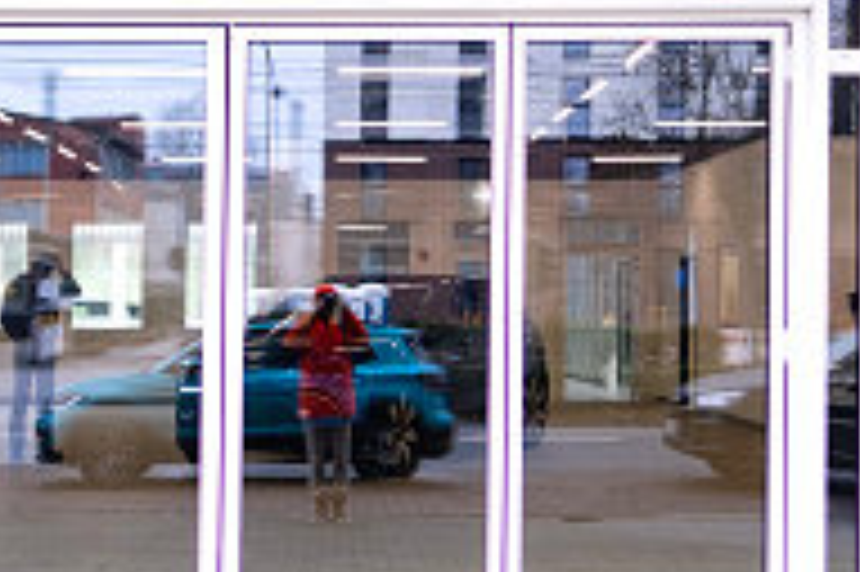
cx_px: 380
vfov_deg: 21.2
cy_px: 241
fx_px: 1528
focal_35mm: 64
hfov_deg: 31.4
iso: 160
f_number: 1.4
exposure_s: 1/250
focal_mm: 16
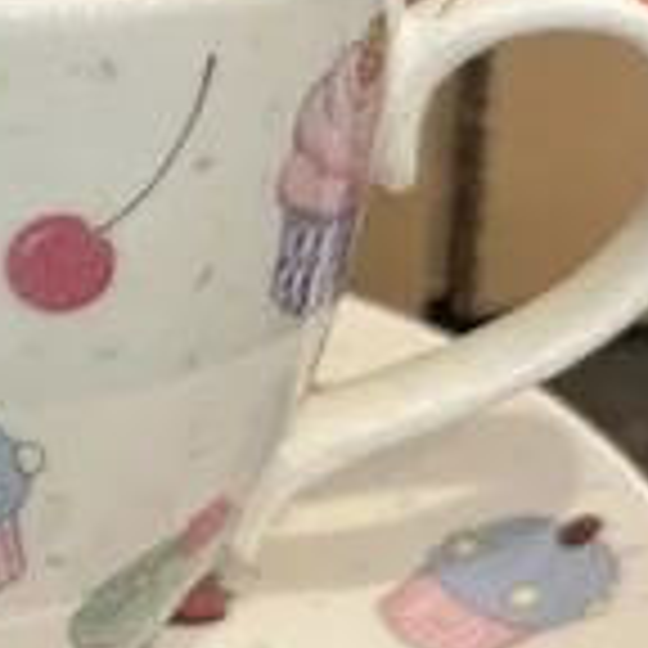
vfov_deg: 17.1
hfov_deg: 16.3
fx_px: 2160
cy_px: 328
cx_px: -135
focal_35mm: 102
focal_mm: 5.7
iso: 250
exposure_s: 1/60
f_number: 1.5
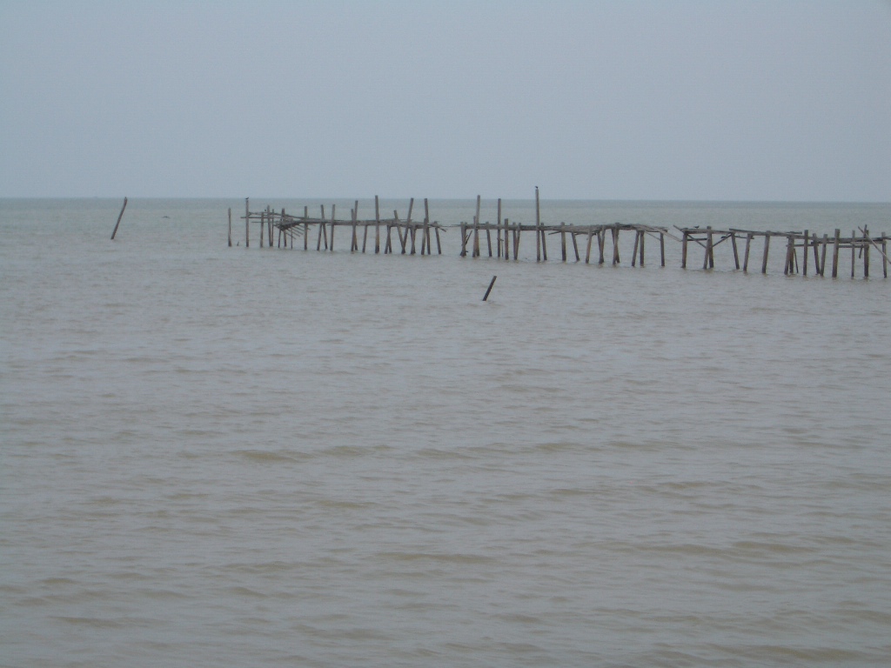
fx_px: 2703
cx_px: 446
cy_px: 334
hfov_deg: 18.7
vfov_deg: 14.1
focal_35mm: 105
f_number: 7.7
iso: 50
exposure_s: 1/400
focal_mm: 17.4
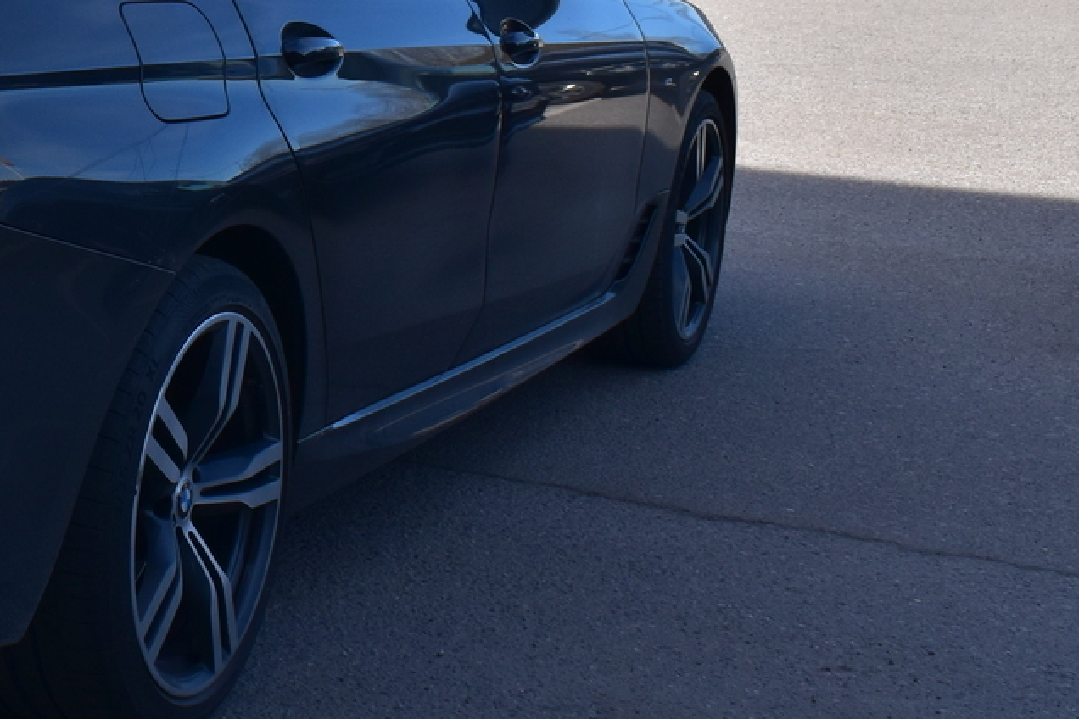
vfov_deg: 16.1
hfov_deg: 22.5
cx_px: -185
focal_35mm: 84
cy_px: 109
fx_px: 2517
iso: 400
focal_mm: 22
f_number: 11
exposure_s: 1/500
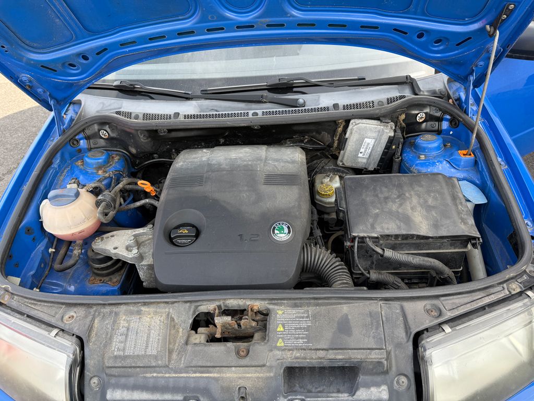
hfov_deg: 71.6
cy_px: 200
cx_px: 267
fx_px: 370
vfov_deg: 56.8
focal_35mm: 24
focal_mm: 6.76
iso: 100
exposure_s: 1/461
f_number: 1.78
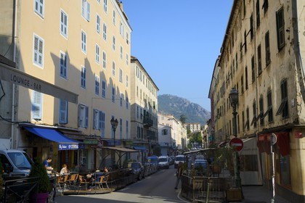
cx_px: 152
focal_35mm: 40
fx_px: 339
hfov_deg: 48.5
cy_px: 102
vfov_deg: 33.4
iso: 200
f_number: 16
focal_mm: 40
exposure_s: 1/160
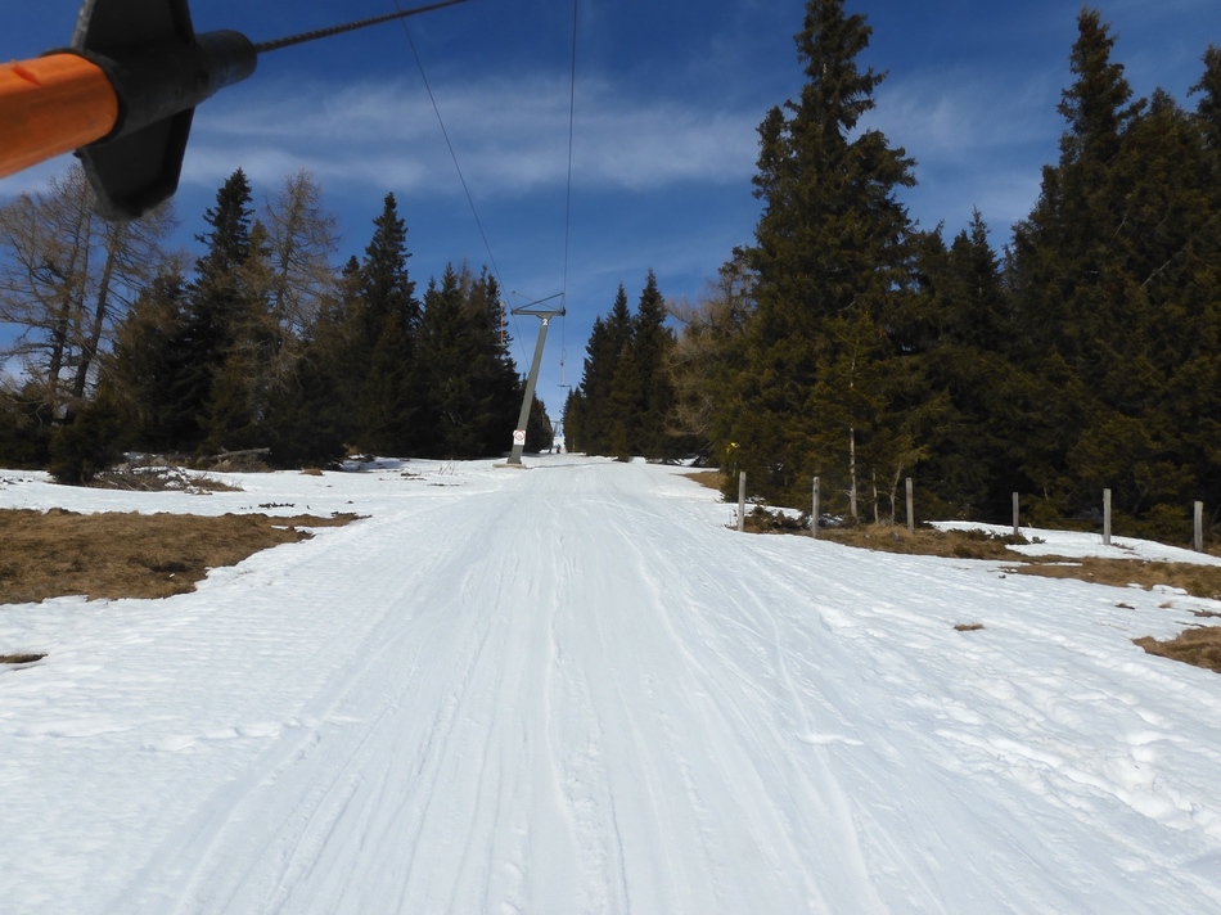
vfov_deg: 56.8
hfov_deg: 71.6
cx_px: 610
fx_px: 846
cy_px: 458
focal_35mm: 24
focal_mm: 4.3
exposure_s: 1/2000
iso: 100
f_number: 4
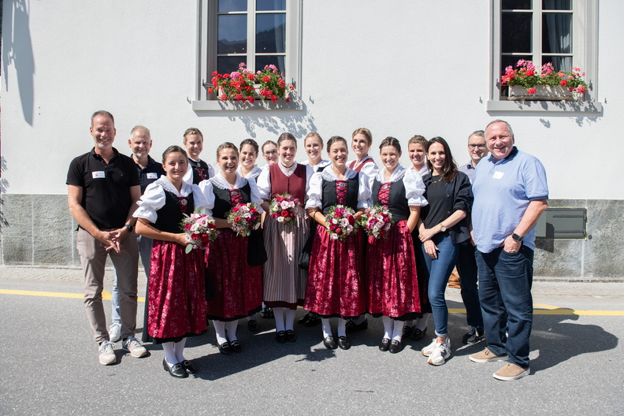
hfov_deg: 73.7
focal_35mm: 24
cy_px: 208
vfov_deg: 53.1
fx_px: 416
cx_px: 312
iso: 500
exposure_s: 1/2000
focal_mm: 24
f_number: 5.6
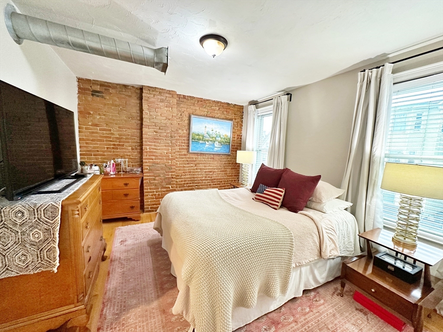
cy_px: 166
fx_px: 179
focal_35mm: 14
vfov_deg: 85.7
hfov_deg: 102.1
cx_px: 222
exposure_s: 1/60
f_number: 2.2
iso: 500
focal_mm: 2.22
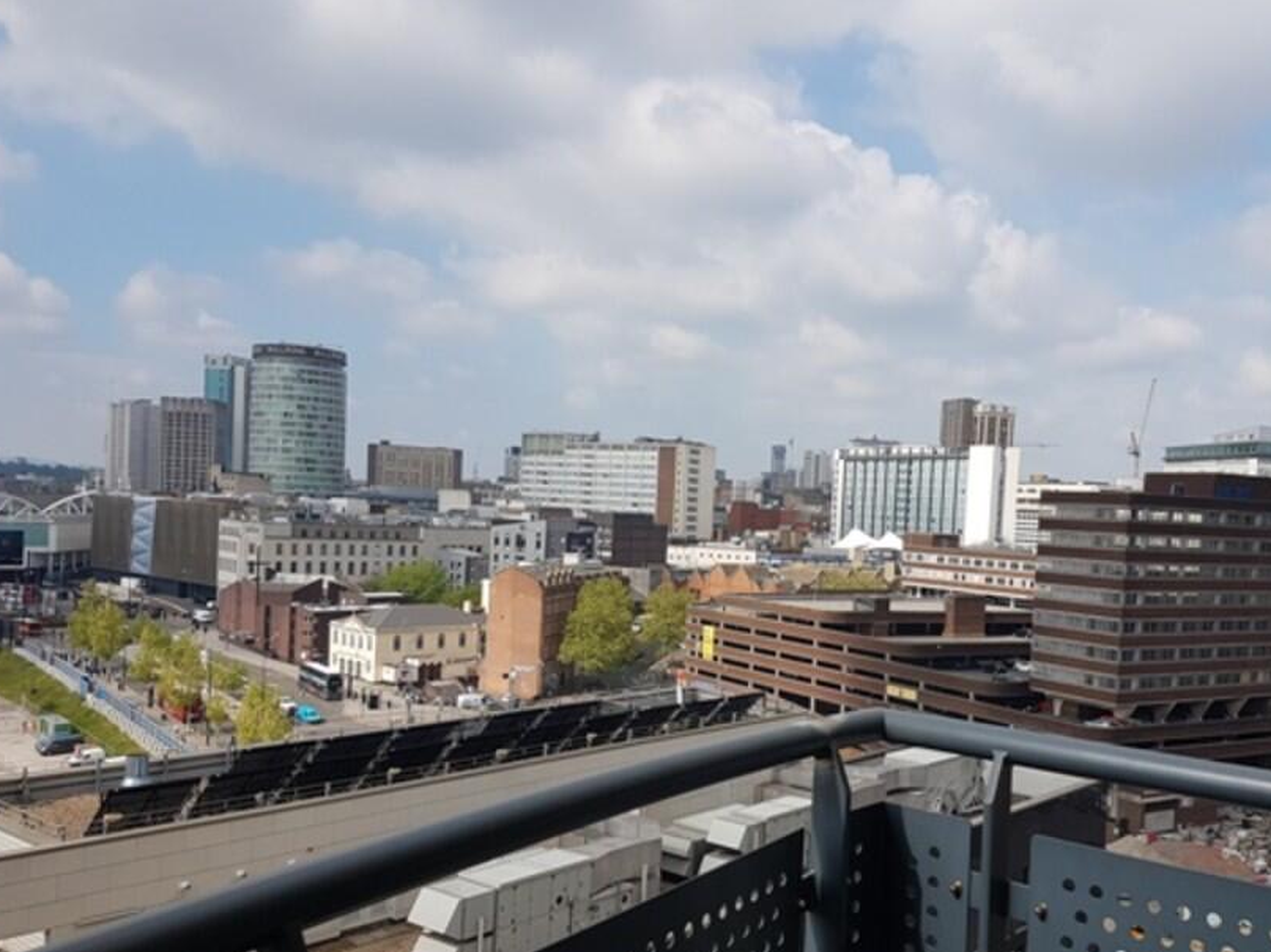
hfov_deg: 54.8
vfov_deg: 42.8
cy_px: 548
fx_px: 1211
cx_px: 786
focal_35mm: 33
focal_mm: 4.2
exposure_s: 1/2056
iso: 40
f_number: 1.7
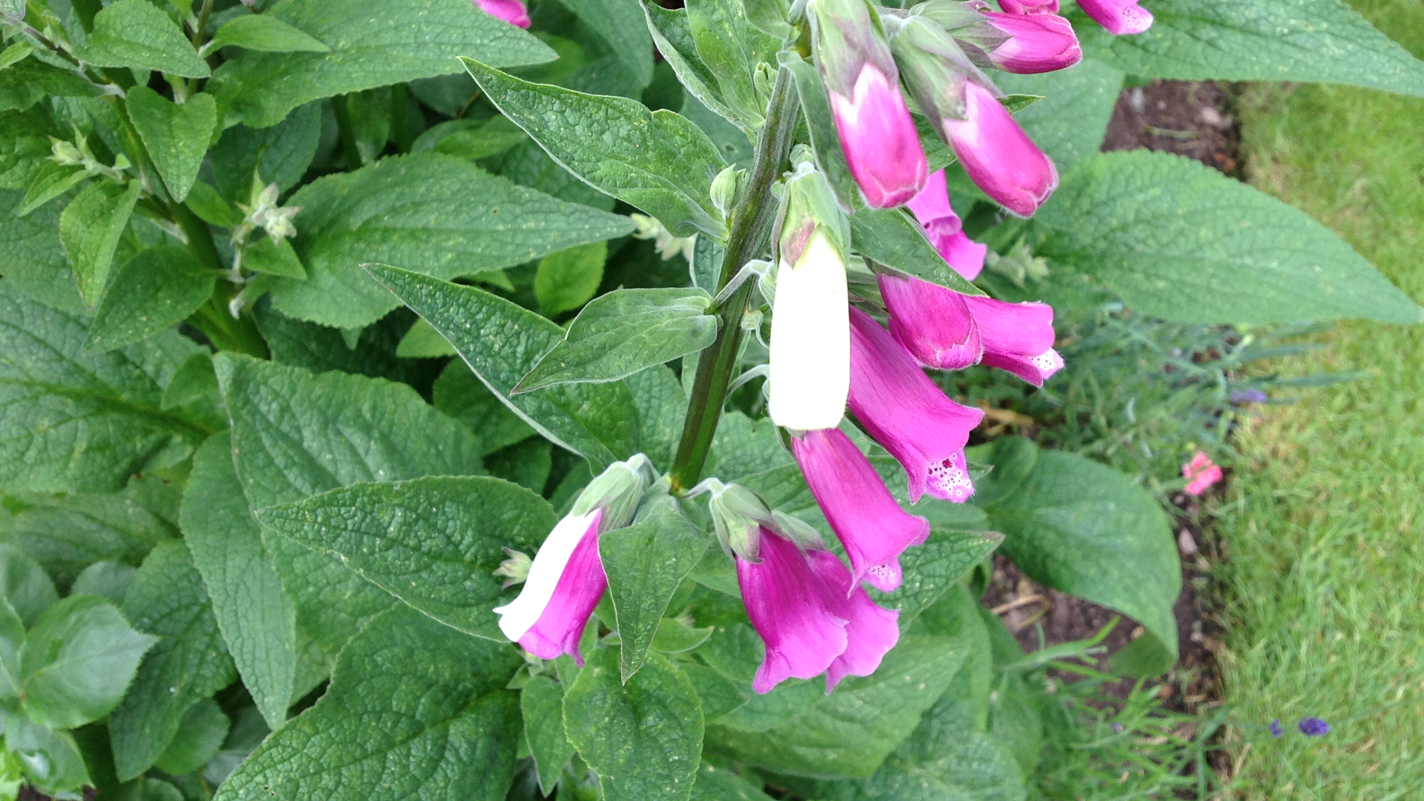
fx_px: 1586
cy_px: 284
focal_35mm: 42
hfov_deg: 48.3
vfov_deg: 28.2
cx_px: 777
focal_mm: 4.28
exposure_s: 1/120
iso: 64
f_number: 2.4
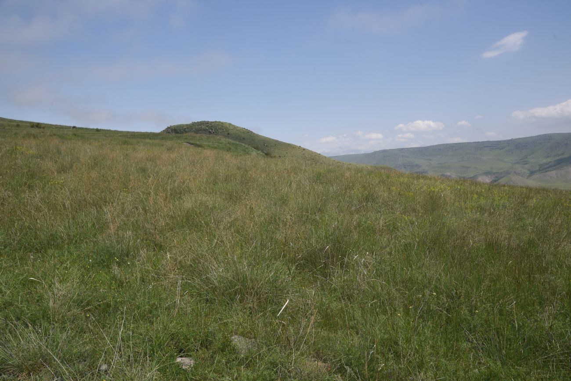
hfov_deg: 39.6
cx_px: 286
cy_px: 190
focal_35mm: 50
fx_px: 793
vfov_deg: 27.0
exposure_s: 1/250
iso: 125
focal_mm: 50
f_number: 10
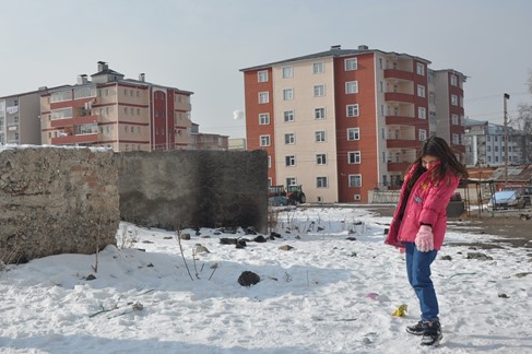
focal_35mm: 48
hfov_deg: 40.8
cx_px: 194
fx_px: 709
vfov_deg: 28.0
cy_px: 166
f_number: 10
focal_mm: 24
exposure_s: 1/400
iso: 250
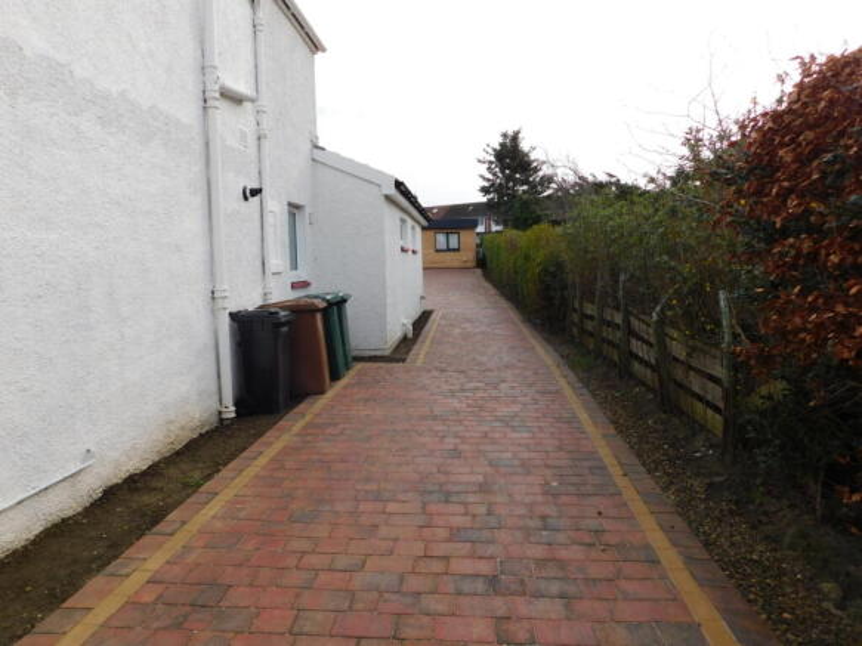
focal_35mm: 23
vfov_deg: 58.9
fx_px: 573
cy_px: 323
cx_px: 431
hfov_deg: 73.9
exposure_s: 1/640
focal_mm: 4
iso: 125
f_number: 3
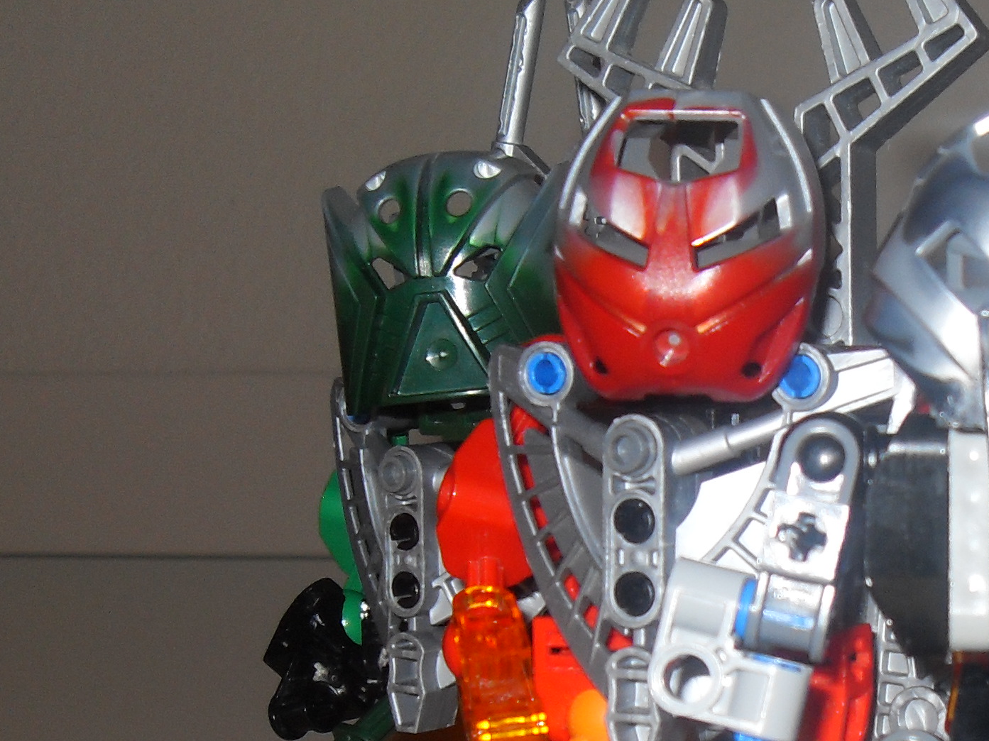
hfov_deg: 24.5
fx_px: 2142
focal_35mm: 75
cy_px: 575
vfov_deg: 19.5
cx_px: 1039
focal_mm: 6.3
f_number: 2.8
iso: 100
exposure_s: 1/45
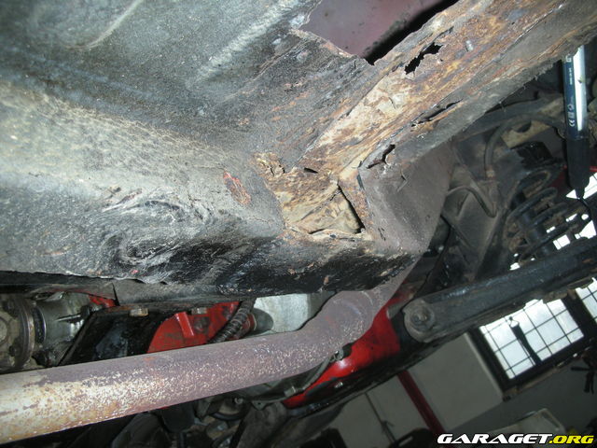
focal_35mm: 35
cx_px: 298
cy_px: 224
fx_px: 604
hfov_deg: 52.6
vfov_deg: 40.7
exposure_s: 1/60
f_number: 2.8
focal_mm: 5.8
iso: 50
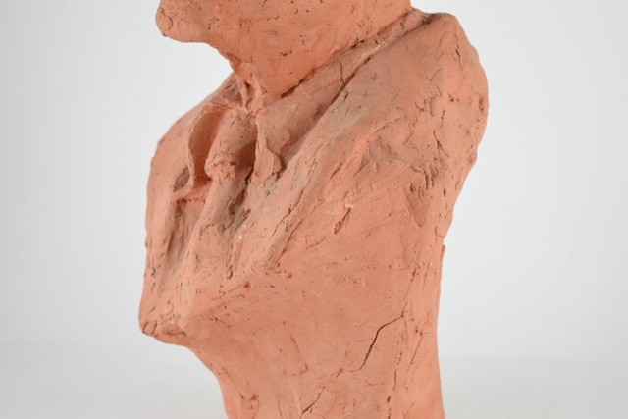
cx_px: 314
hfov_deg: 26.0
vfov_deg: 17.5
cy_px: 210
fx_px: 1361
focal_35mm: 78
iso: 800
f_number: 6.3
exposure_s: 1/125
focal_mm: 52
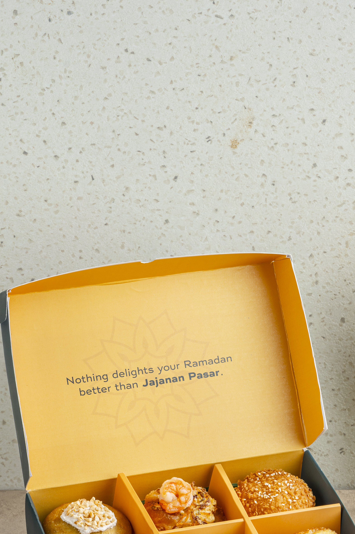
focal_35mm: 164
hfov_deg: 8.3
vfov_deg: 12.5
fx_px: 2431
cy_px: 431
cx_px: 235
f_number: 11
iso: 100
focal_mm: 90
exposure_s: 1/125
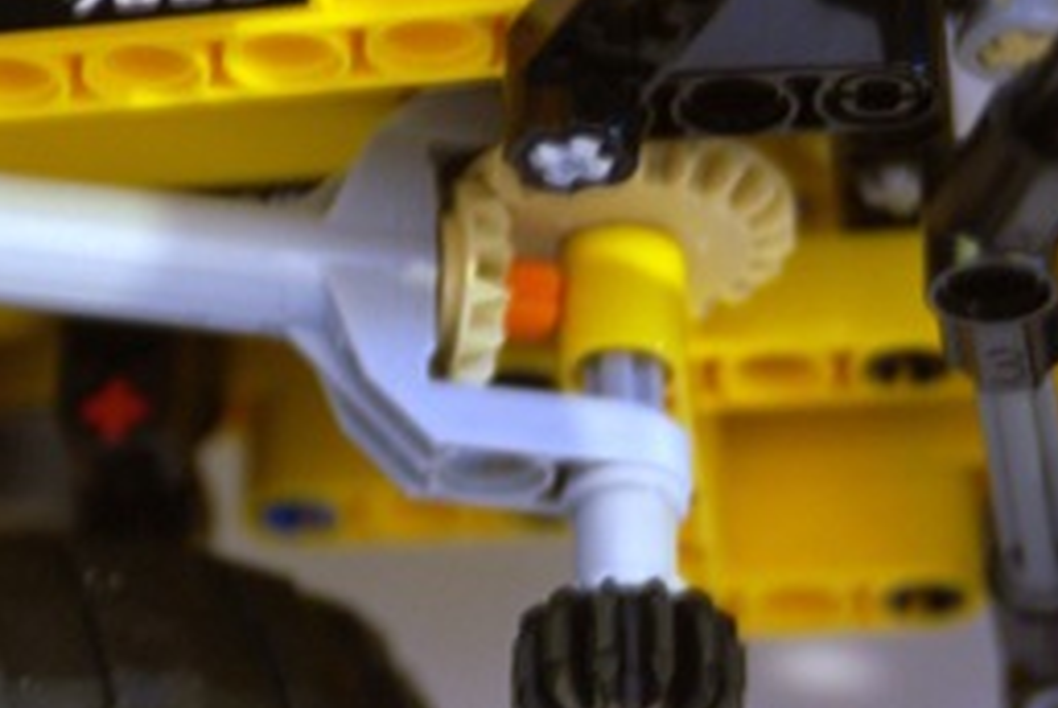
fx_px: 6149
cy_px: 300
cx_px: 313
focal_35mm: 209
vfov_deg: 6.6
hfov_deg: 9.8
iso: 320
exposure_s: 1/2.5
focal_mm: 80
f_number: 5.6
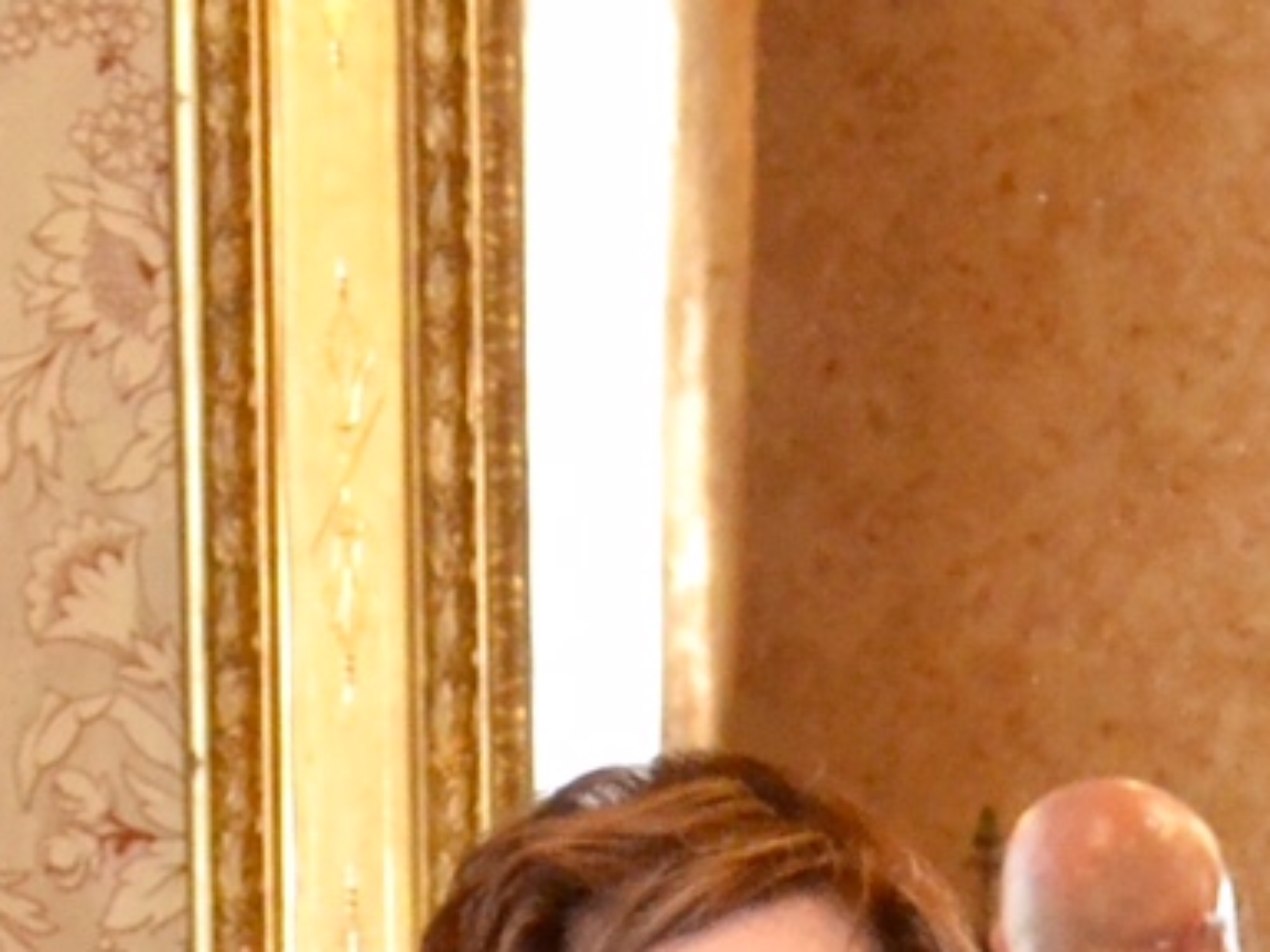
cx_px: 1965
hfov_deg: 5.4
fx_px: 13318
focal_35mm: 363
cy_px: 1679
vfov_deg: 4.1
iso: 3200
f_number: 5.3
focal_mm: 42
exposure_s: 1/60
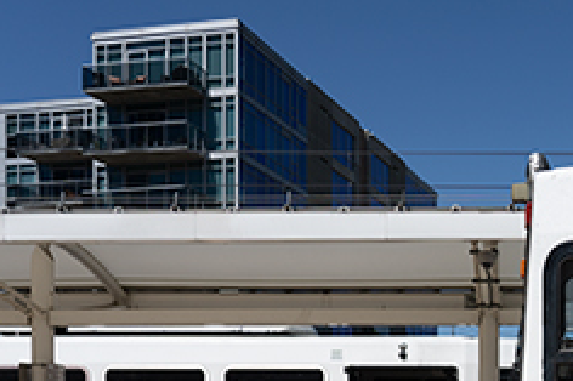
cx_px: 539
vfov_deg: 21.0
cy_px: 437
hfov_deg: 31.1
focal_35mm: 61
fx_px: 970
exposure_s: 1/1600
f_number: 4
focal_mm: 24
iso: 100
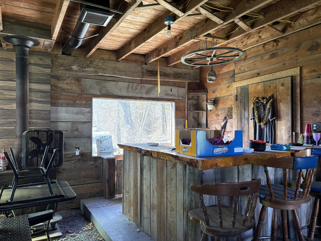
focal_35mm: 26
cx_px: 160
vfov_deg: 53.1
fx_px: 241
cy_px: 120
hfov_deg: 67.3
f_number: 1.6
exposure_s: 1/68
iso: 125
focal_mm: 5.96
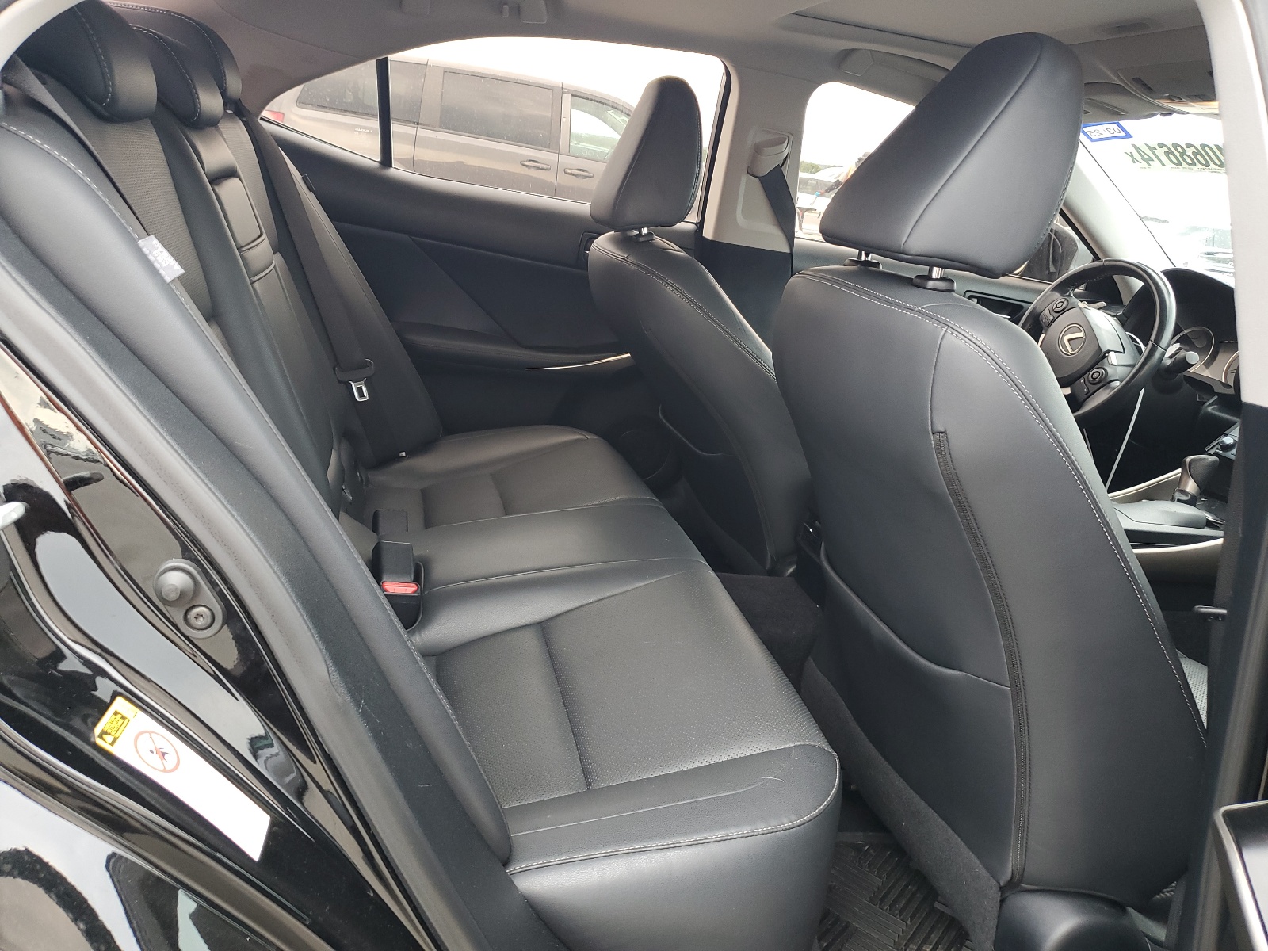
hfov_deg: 67.3
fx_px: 952
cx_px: 634
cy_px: 476
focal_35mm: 26
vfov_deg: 53.1
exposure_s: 1/120
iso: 76
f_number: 1.5
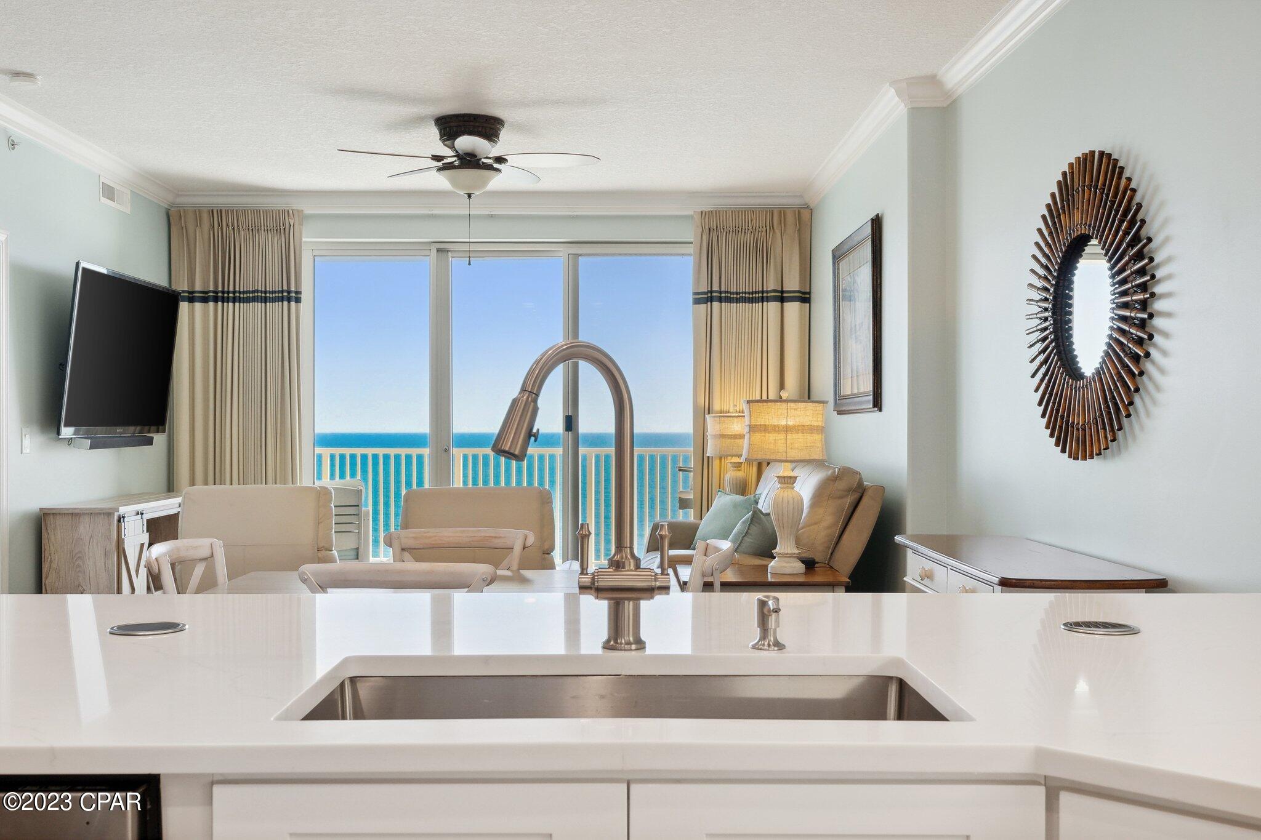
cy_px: 420
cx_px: 630
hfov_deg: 53.1
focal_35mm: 36
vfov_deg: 36.9
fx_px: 1261
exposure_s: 1/125
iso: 640
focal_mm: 24
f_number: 8
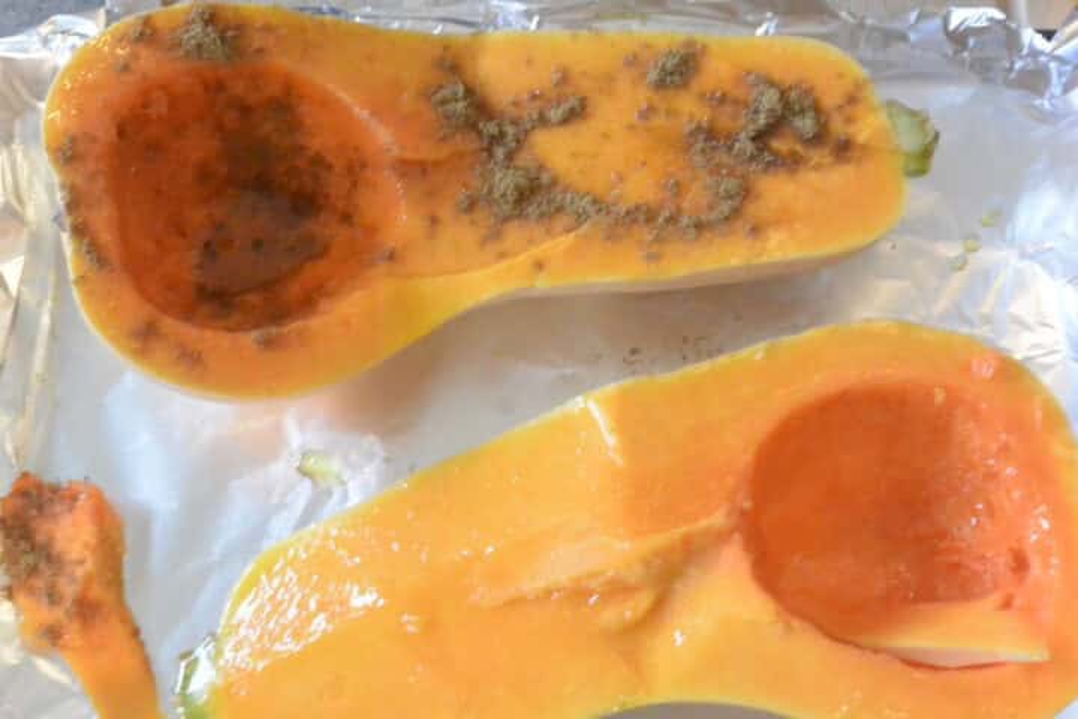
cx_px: 539
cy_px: 360
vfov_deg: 30.5
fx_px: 1317
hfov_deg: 44.5
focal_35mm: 44
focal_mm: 16.3
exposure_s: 1/13
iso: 3200
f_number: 7.1
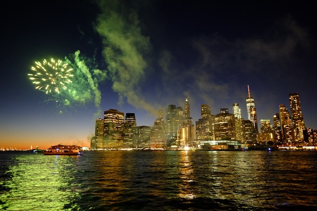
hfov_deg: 81.2
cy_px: 106
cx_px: 158
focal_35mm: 21
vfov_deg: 59.5
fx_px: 185
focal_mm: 14
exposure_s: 1/4
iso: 1600
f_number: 2.8
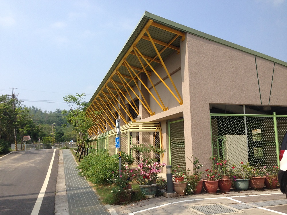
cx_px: 144
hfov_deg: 55.4
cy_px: 108
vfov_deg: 42.9
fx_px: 274
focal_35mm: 33
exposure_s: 1/1595
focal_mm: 4.12
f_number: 2.4
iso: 50
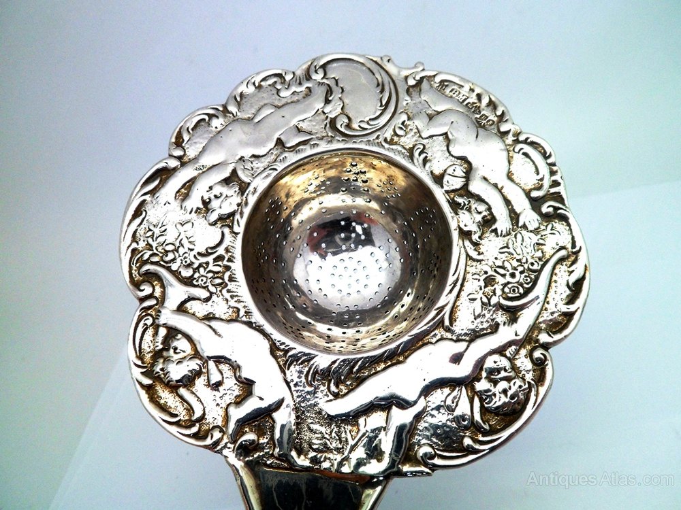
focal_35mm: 27
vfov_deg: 51.4
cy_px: 255
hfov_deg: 65.3
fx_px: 531
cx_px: 340
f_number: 3.3
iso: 80
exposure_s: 1/250
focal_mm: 4.9
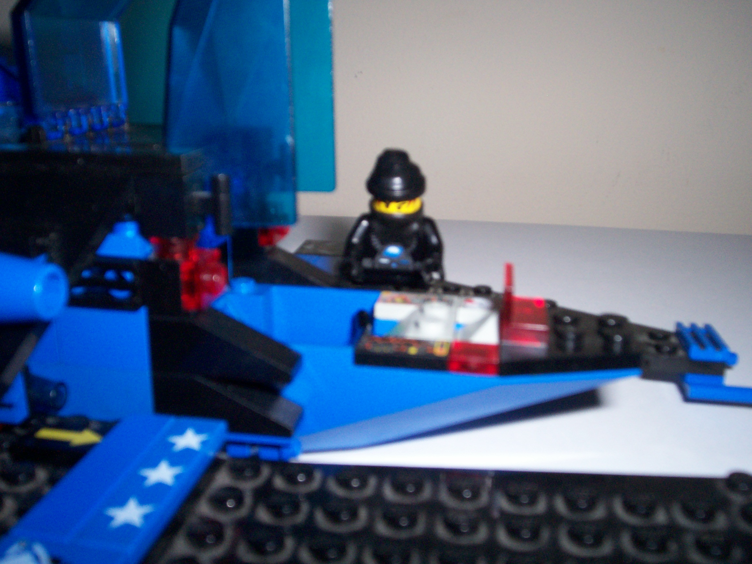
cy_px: 282
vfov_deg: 39.7
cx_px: 376
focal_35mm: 36
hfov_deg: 51.4
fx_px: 782
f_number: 4.5
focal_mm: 5.9
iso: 140
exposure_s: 1/64
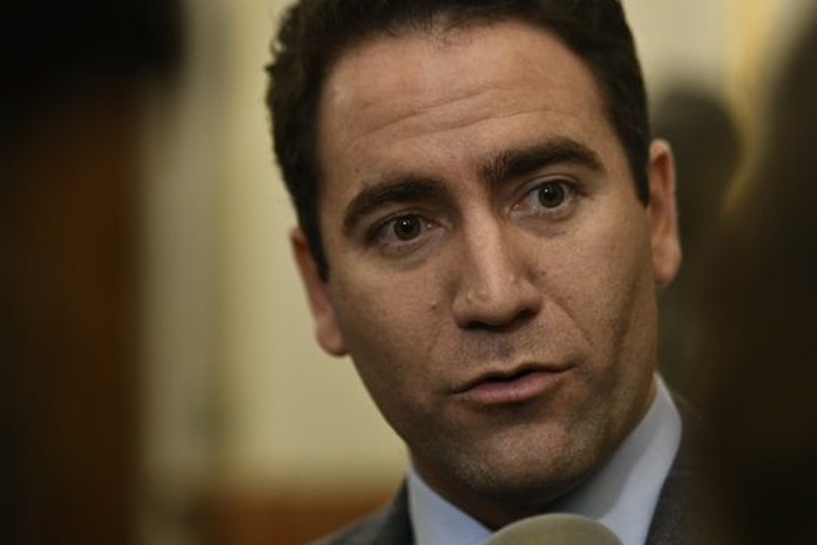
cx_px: 472
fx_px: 3314
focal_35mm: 146
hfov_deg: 14.0
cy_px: 274
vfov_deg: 9.4
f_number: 2.8
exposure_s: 1/250
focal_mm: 122
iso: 2500
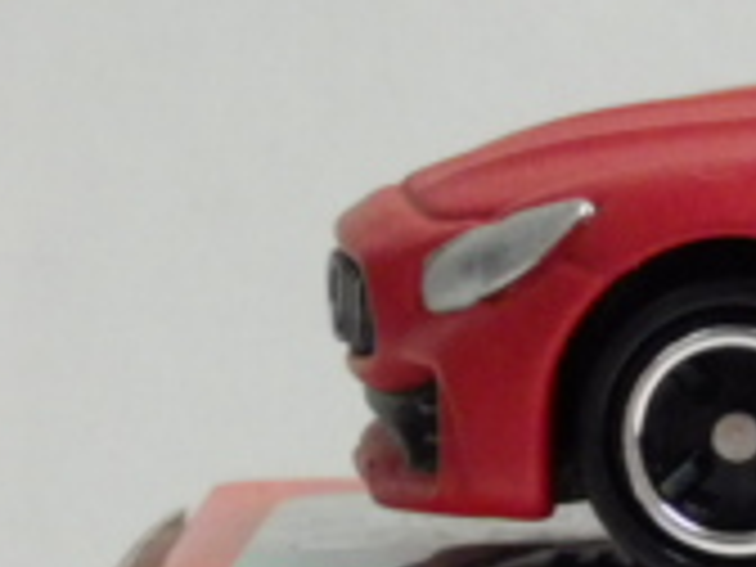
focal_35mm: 331
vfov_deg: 4.5
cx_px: 1368
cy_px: 806
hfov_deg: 5.9
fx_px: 7229
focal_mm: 15.6
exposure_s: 1/50
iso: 800
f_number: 4.4
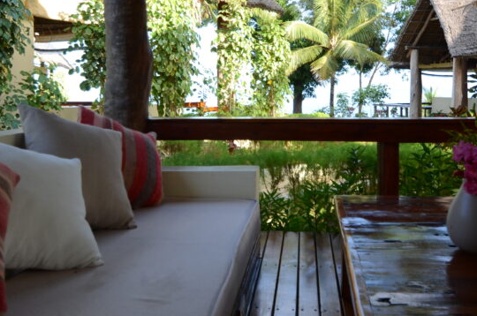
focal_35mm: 37
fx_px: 489
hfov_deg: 52.0
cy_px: 113
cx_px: 246
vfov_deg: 35.6
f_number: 3.8
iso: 160
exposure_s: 1/200
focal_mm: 13
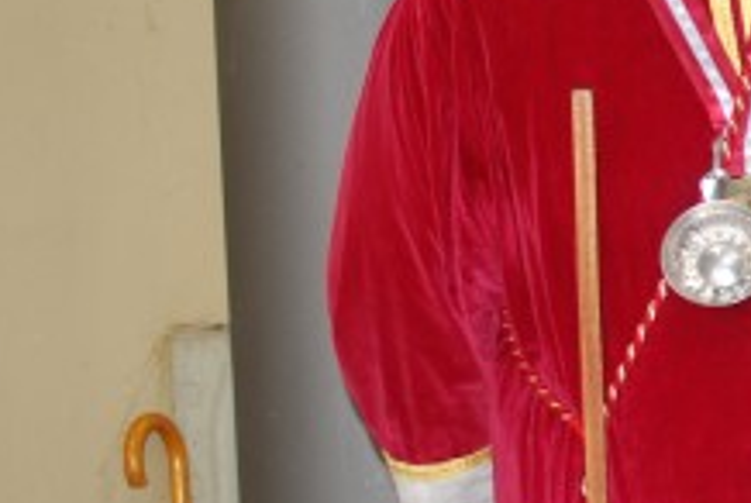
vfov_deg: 9.6
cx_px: 1302
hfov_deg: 13.1
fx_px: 2987
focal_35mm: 143
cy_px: 432
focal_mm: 26
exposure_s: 1/60
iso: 200
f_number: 4.2
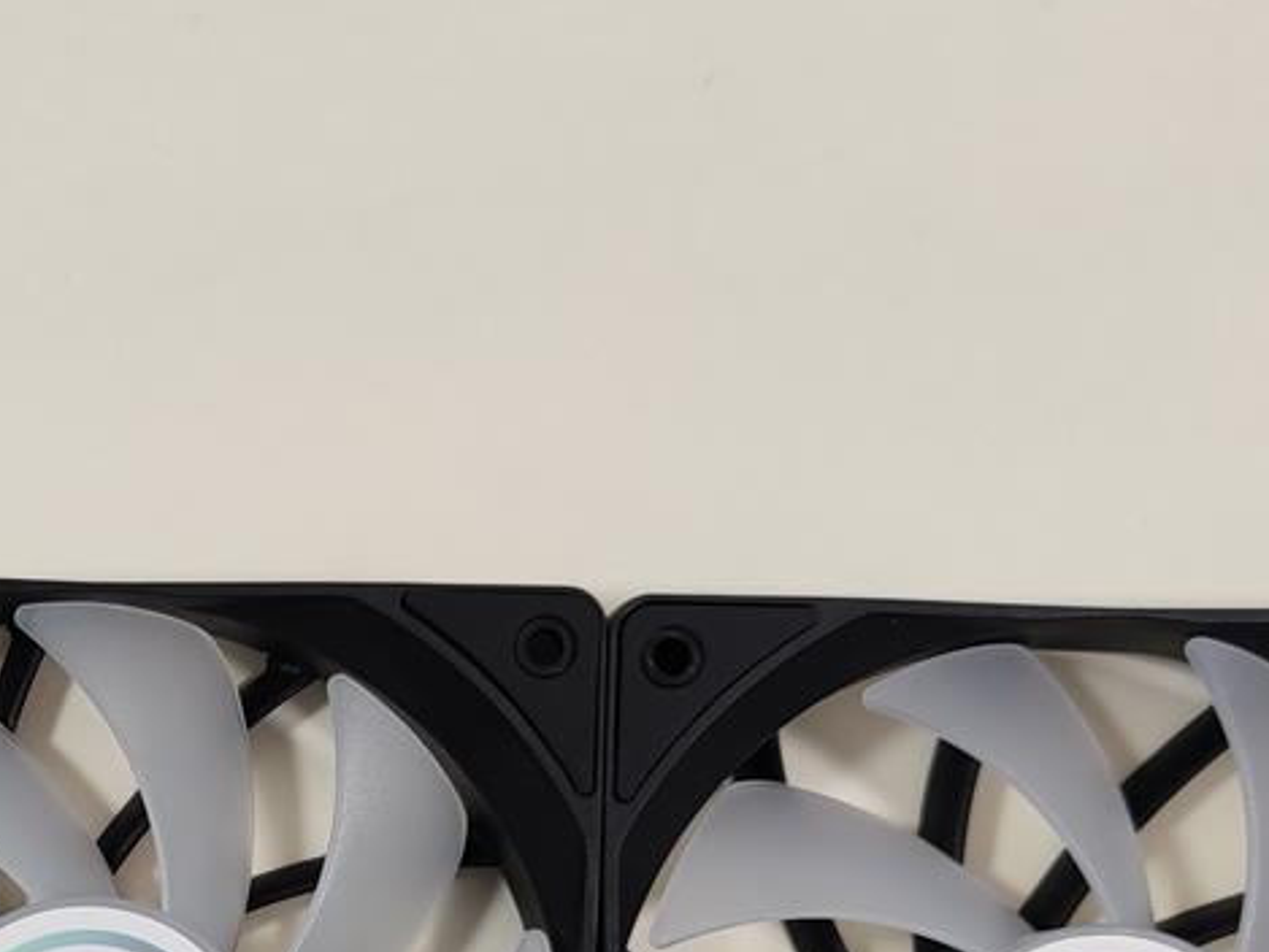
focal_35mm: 80
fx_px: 2933
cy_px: 1102
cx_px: -5
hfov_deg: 23.4
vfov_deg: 17.7
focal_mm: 6.78
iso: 66
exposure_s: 1/100
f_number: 1.85
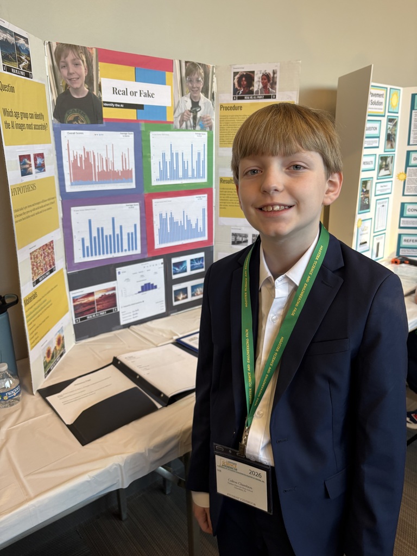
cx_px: 208
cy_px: 278
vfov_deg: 67.3
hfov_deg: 53.1
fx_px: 418
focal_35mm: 26
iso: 125
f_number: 1.6
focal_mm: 5.96
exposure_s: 1/120
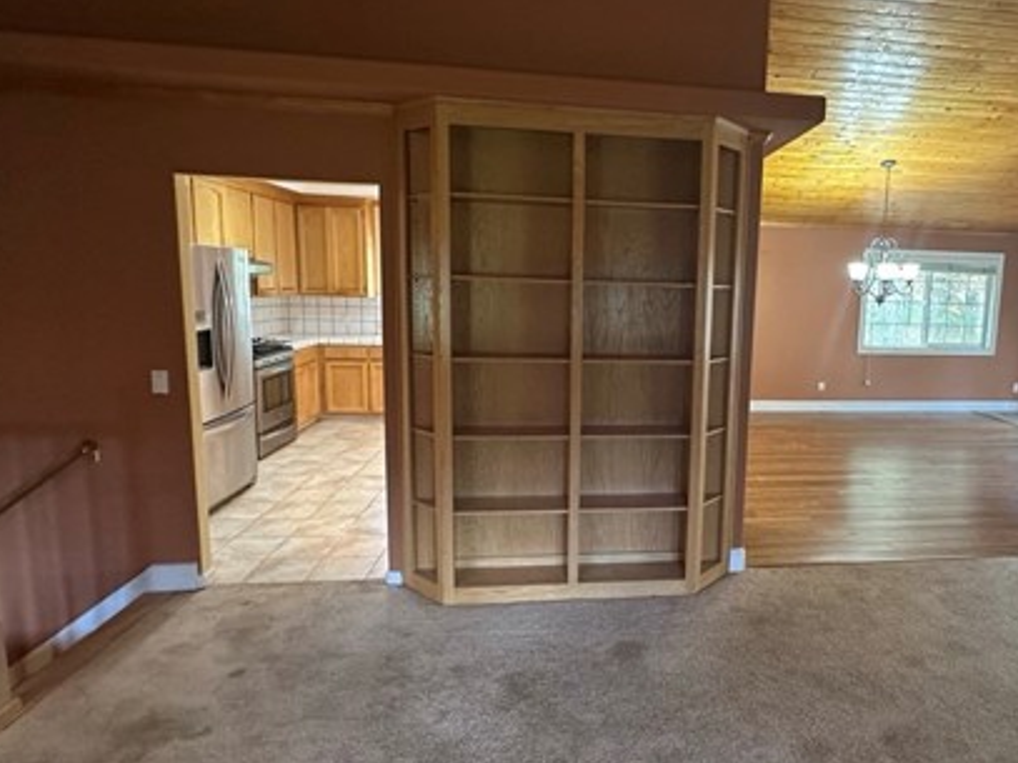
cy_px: 370
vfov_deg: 61.0
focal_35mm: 22
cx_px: 663
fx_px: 647
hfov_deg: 74.5
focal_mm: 2.22
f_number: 2.2
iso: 640
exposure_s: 1/60
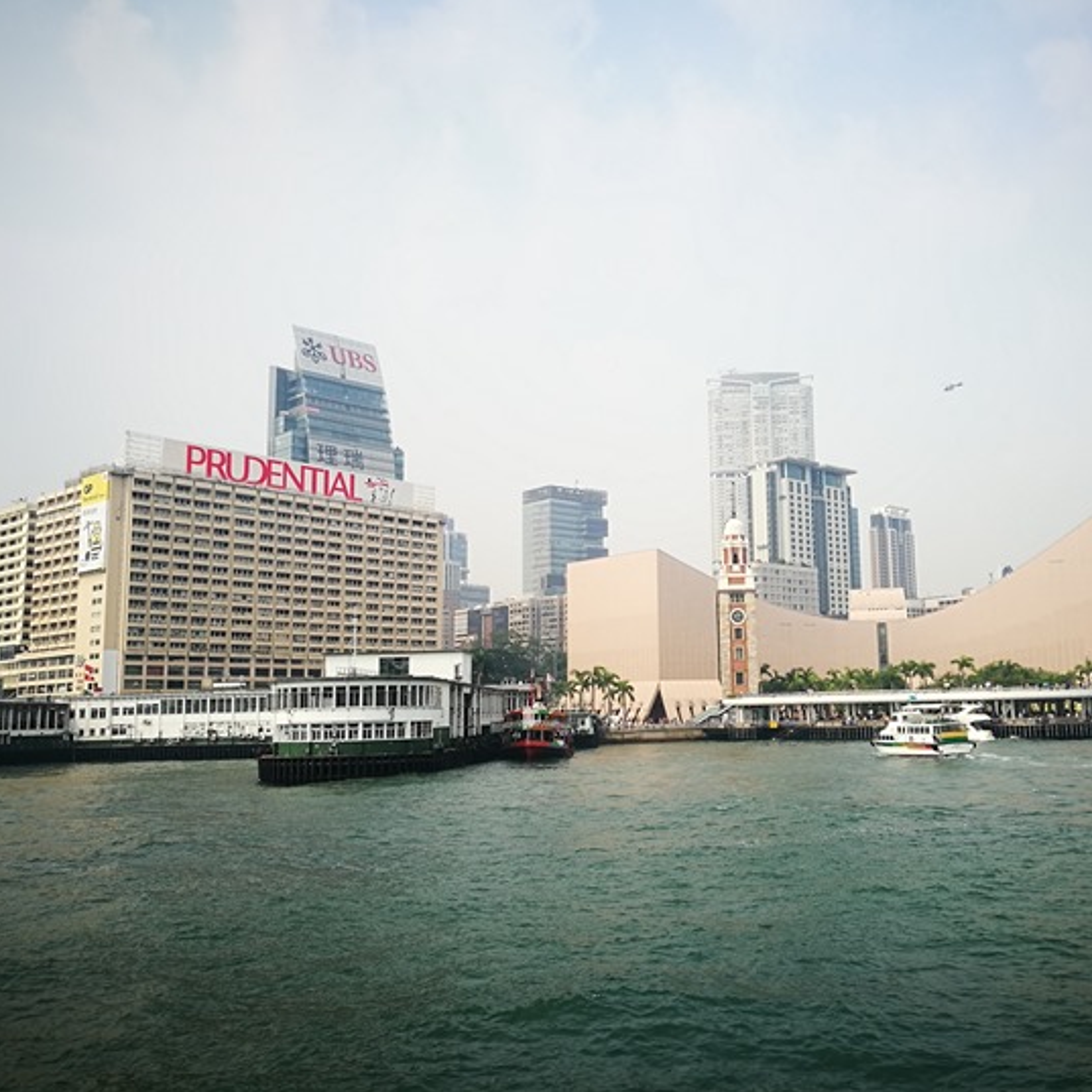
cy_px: 547
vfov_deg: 51.1
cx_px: 687
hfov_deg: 50.6
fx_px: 1142
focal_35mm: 32
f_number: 2.2
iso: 50
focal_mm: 4.5
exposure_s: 1/789
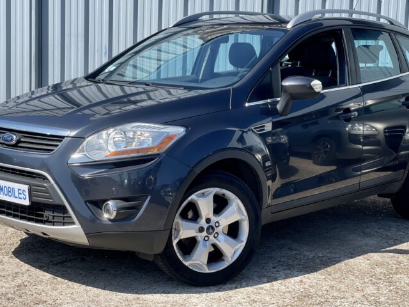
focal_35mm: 65
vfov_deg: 22.6
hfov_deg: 29.8
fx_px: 768
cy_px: 128
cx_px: 215
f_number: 2
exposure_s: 1/1410
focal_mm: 6
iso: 32
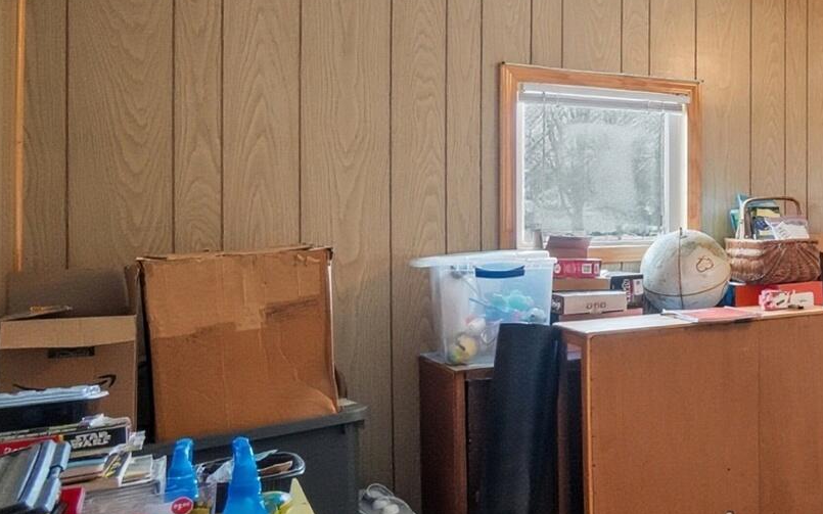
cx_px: 985
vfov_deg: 33.5
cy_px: 226
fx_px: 852
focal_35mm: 38
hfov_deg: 38.4
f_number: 4
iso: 100
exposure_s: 1/80
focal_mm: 10
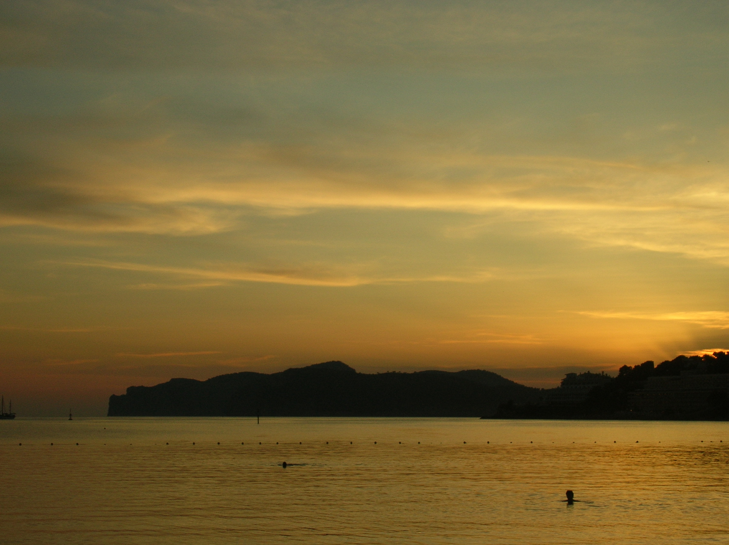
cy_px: 272
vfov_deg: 22.6
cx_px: 364
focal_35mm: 65
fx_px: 1368
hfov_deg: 29.8
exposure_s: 1/425
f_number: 3.7
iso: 50
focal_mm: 10.9
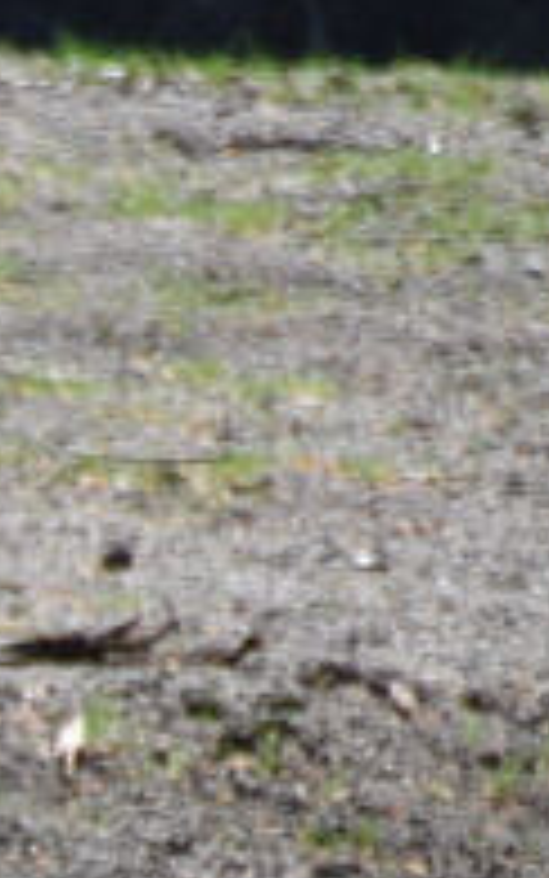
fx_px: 48059
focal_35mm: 2009
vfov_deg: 1.0
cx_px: -1584
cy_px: 1756
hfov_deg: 0.7
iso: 450
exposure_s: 1/640
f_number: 5.6
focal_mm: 300
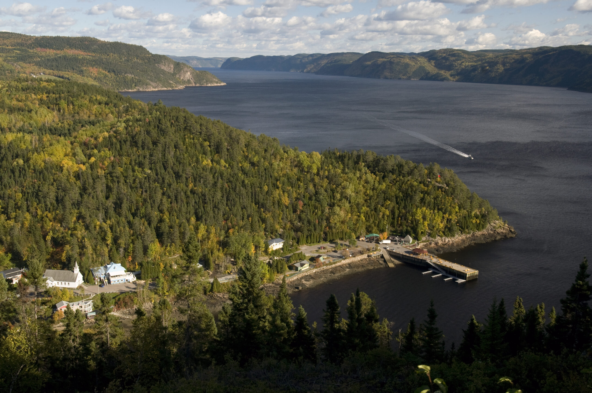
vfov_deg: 35.4
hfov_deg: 51.3
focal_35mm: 38
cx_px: 296
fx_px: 616
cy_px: 196
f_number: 11
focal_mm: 25
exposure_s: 1/80
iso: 200
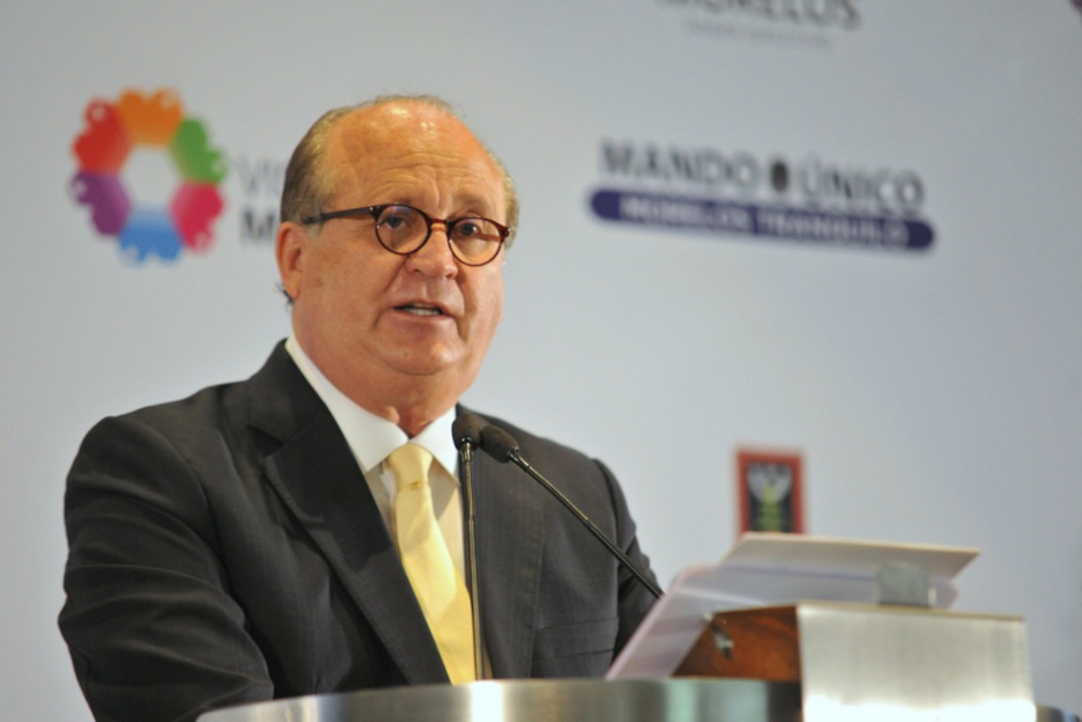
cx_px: 541
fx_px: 5561
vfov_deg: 7.4
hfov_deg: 11.1
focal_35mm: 185
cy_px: 361
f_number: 2.8
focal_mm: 185
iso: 1600
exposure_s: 1/80
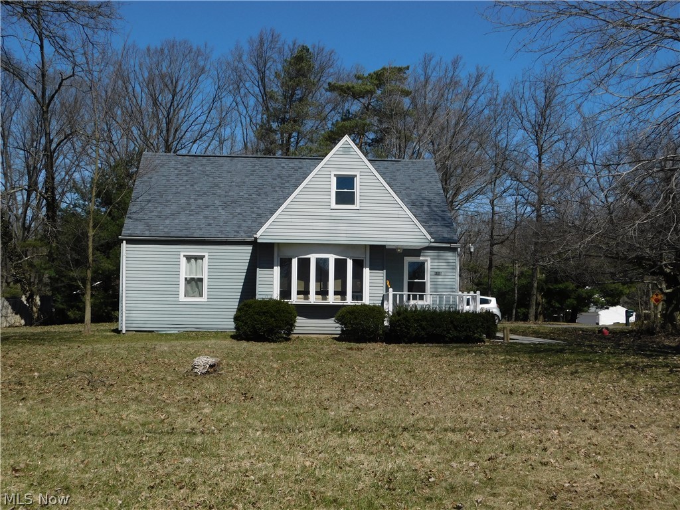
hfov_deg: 46.8
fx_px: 786
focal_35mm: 40
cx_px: 340
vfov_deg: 36.0
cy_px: 255
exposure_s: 1/500
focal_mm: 7.1
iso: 125
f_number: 7.2
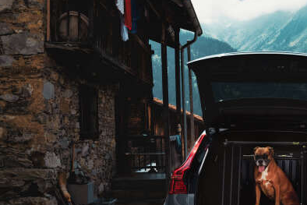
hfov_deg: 30.5
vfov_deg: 21.2
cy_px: 129
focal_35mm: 64
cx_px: 256
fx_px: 546
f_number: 6.3
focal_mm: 35
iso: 400
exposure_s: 1/2000
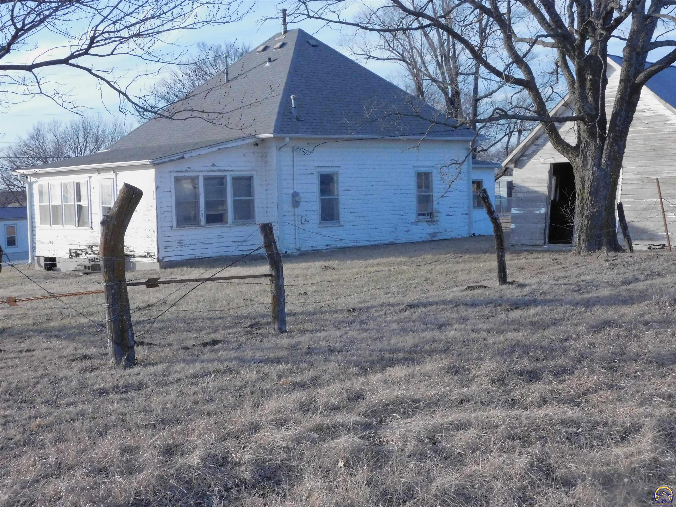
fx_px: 996
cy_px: 254
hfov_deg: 37.5
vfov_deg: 28.6
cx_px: 338
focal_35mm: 51
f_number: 7.6
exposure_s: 1/640
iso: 800
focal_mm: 9
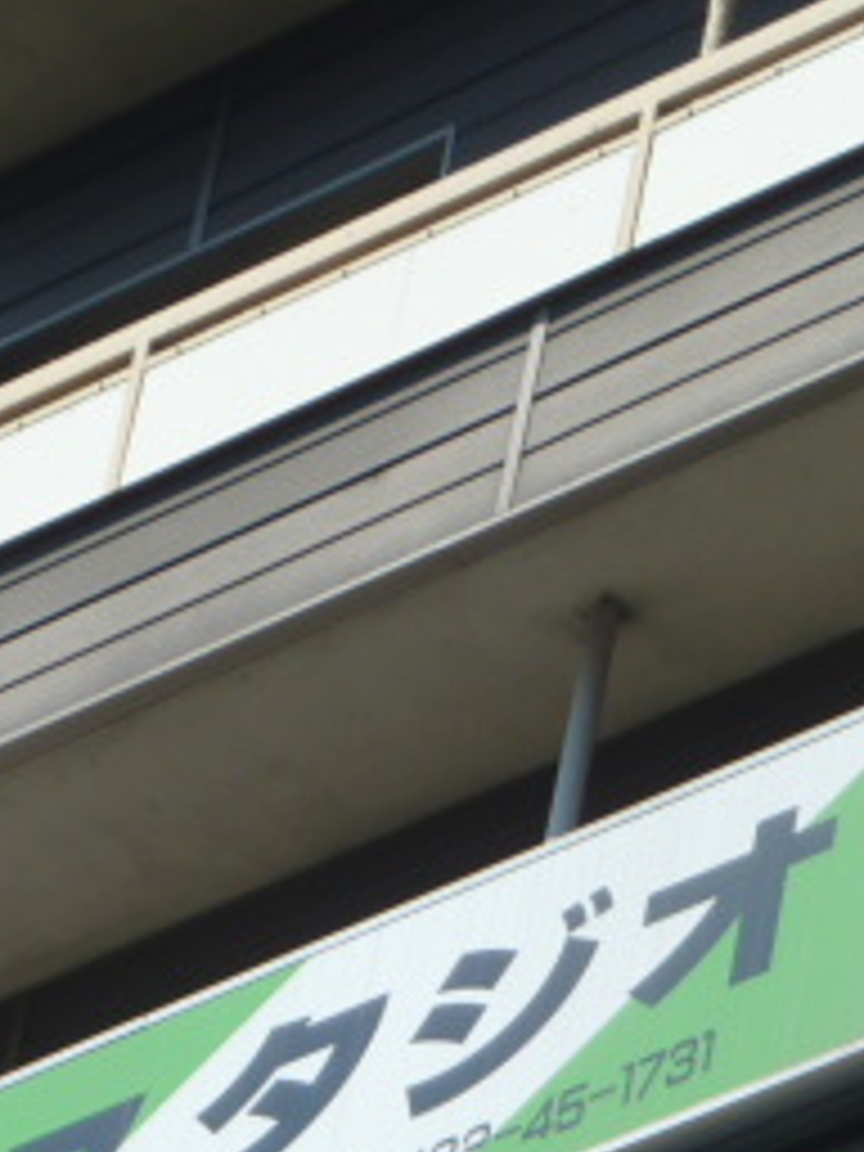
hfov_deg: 3.8
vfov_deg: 5.0
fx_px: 13145
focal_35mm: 395
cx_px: 522
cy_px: 1035
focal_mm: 25.9
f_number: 4.5
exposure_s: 1/400
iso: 80
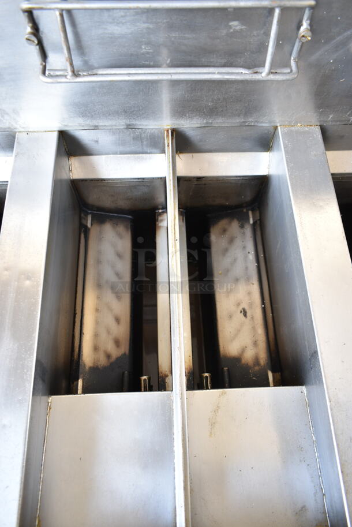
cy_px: 264
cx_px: 176
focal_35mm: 27
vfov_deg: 67.3
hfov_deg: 48.0
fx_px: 395
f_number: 3.5
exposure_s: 1/30
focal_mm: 18
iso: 220
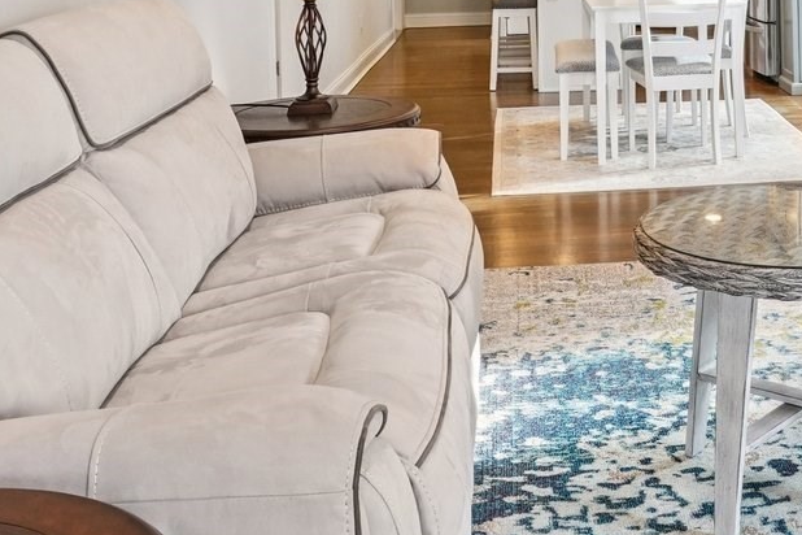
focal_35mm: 53
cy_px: -84
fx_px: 1181
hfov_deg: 35.0
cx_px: 745
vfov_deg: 23.6
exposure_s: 1/30
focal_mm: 16
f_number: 8
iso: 640
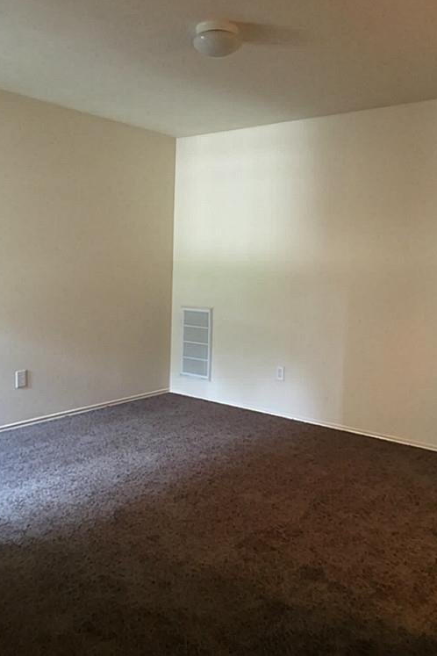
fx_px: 564
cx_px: 215
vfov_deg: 60.3
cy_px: 320
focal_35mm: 31
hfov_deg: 42.3
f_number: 2.2
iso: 320
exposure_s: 1/15
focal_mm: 4.15
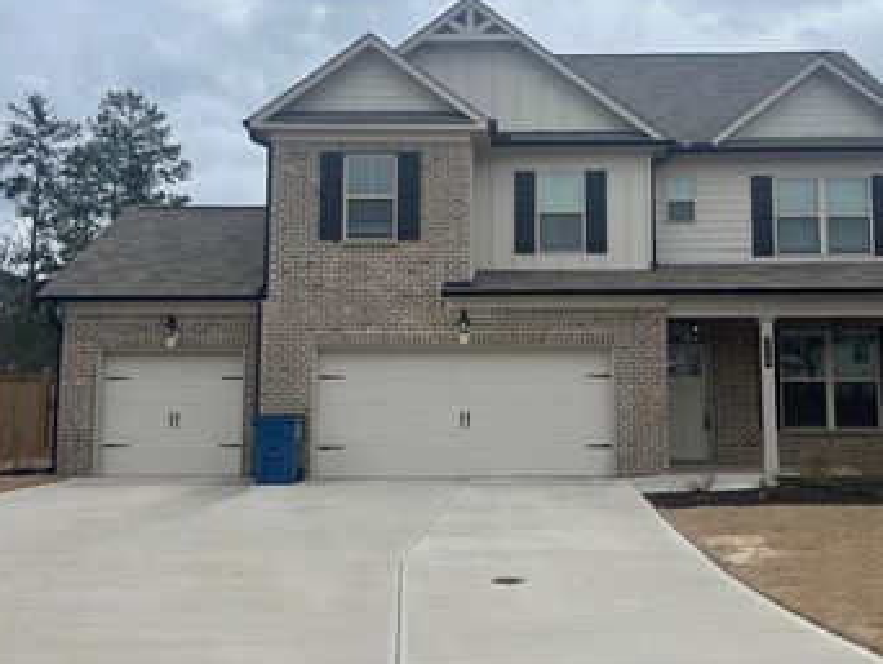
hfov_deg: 48.6
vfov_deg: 37.7
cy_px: 291
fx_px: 970
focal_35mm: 38
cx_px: 537
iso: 50
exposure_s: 1/992
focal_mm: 5.1
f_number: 1.6
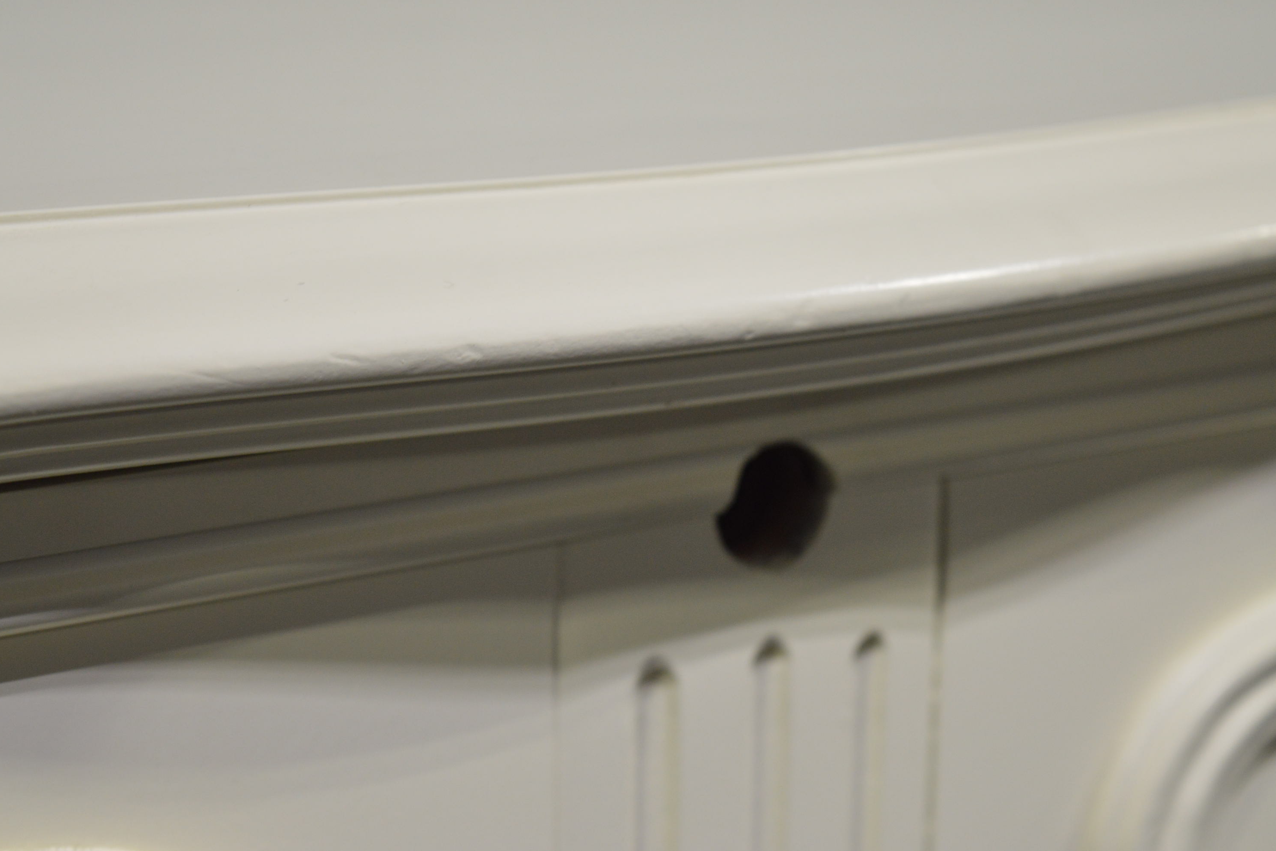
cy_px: 423
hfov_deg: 24.3
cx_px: 635
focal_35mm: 84
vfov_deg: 16.4
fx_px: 2960
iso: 800
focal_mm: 55
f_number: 5.6
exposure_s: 1/60
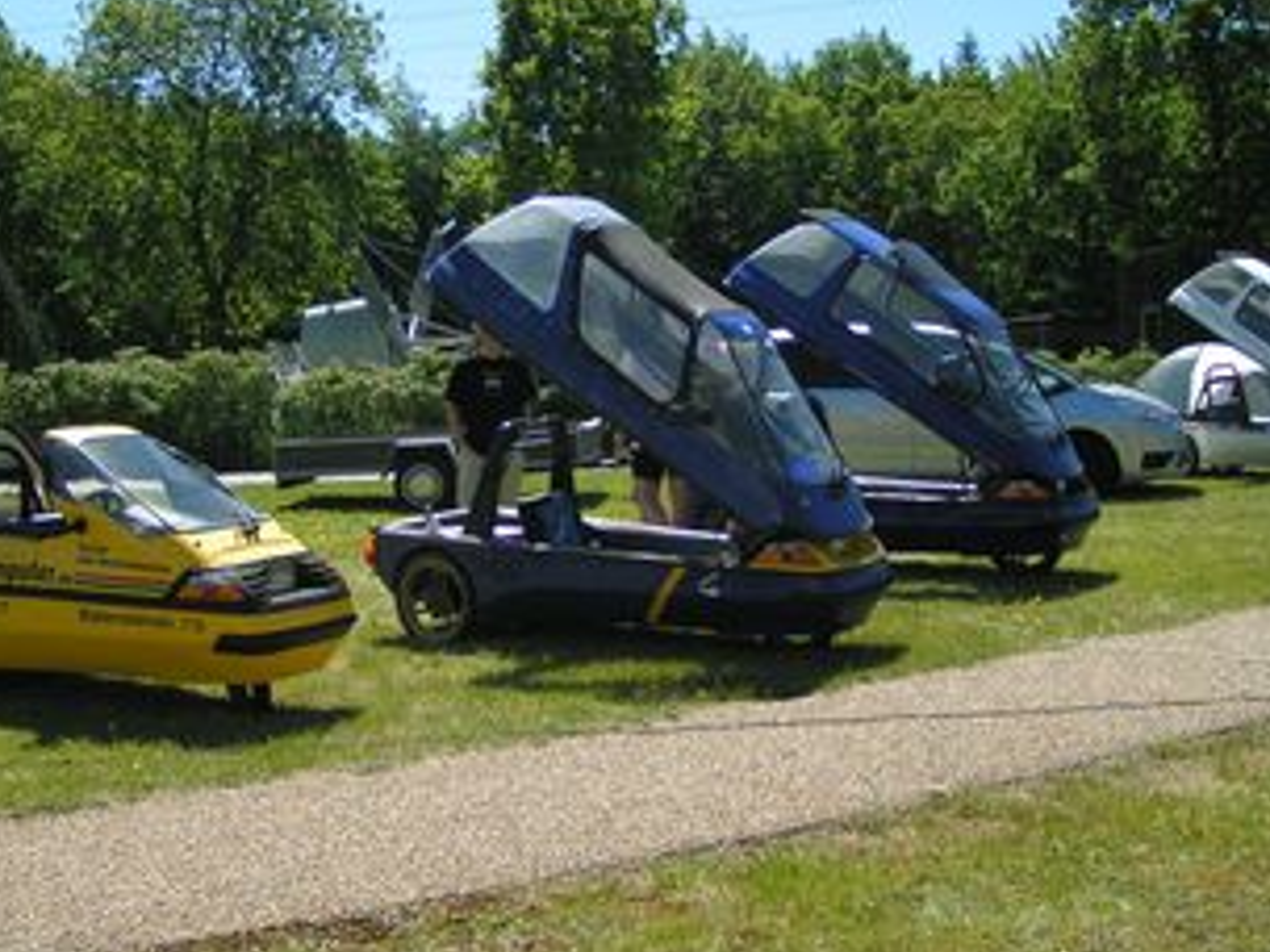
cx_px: 543
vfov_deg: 29.1
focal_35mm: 50
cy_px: 459
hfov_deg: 38.1
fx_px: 1834
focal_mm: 5.8
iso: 50
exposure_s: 1/1000
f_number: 2.8
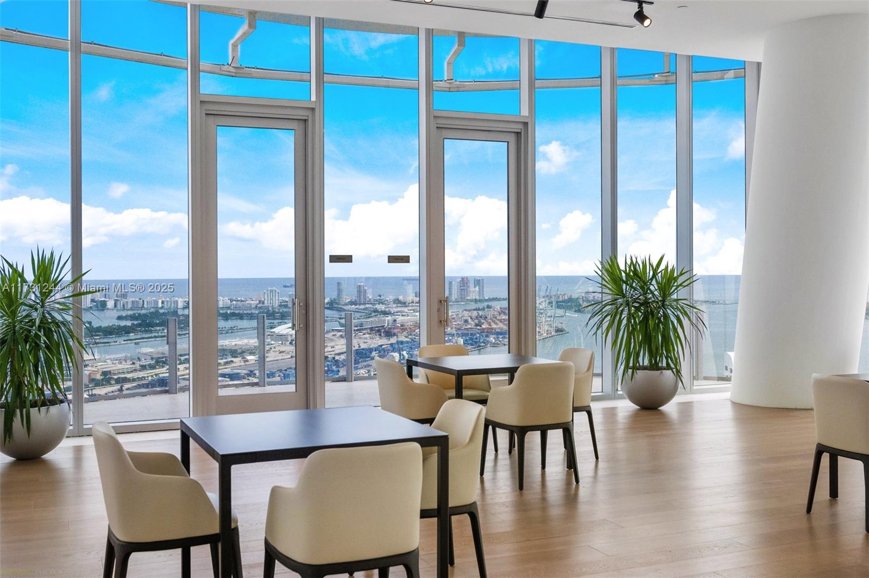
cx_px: 434
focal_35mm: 36
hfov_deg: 53.2
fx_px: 869
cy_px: 289
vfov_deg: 36.8
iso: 1000
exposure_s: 1/1600
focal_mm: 24
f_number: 5
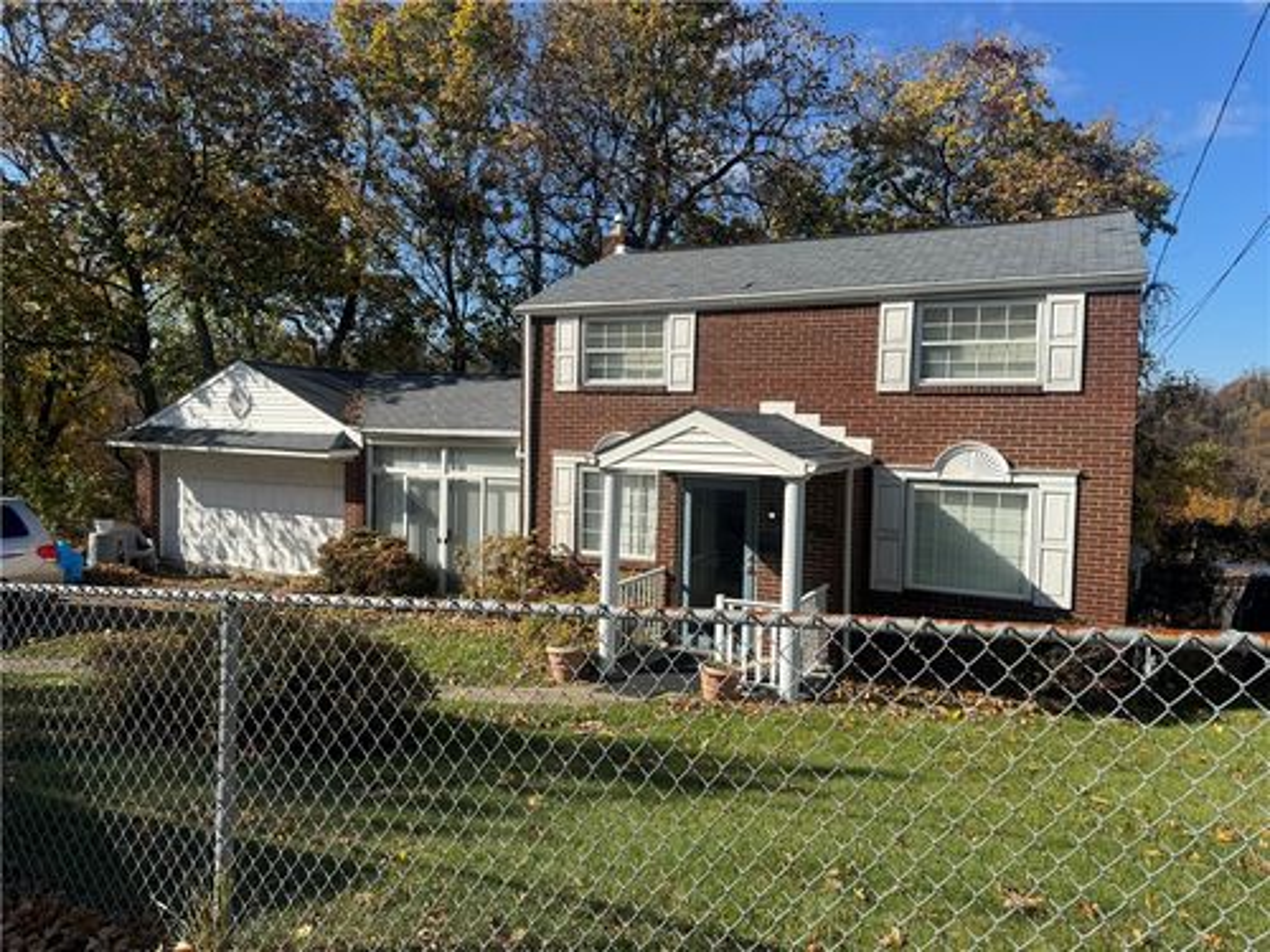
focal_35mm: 24
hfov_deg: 71.6
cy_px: 476
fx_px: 881
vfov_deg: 56.8
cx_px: 635
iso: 80
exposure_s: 1/3802
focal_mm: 6.76
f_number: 1.78
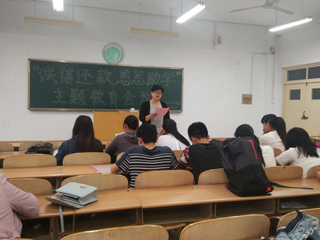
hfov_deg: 79.0
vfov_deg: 63.4
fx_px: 194
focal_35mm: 21
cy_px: 120
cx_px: 160
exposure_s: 1/33.3
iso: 171
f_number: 2.2
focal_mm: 3.66
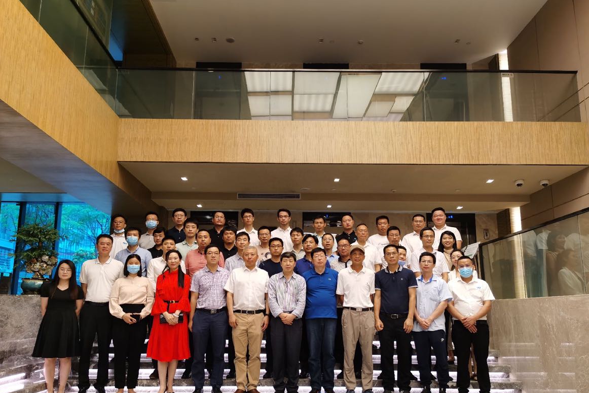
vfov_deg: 44.9
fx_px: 474
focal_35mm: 29
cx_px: 288
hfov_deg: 63.6
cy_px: 219
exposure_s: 1/50
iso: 100
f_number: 1.6
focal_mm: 5.56
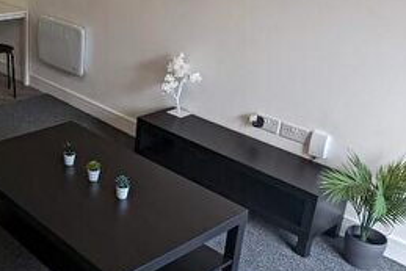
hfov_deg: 40.1
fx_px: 508
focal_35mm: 45
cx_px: 36
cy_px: 99
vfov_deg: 29.8
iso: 187
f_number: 2.2
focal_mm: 2.35
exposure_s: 1/100
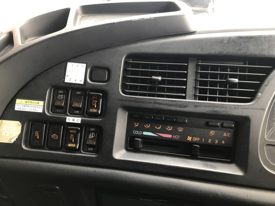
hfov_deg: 63.4
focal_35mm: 28
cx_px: 138
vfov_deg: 49.7
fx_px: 222
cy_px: 103
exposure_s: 1/45
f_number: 1.8
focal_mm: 3.99
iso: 25
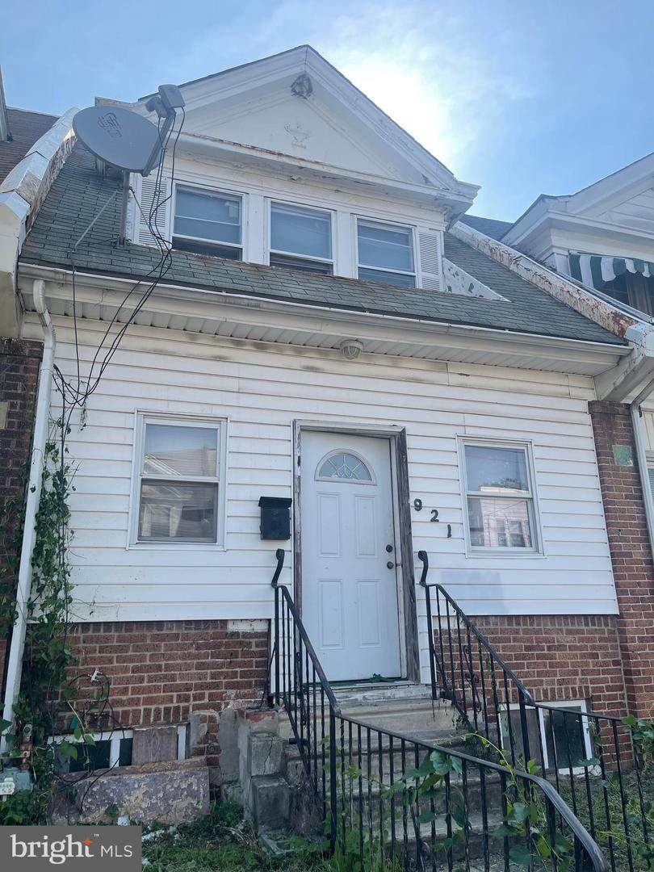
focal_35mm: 25
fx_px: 630
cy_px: 436
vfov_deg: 69.4
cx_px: 327
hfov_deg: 54.9
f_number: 1.6
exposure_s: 1/1597
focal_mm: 5.1
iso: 32
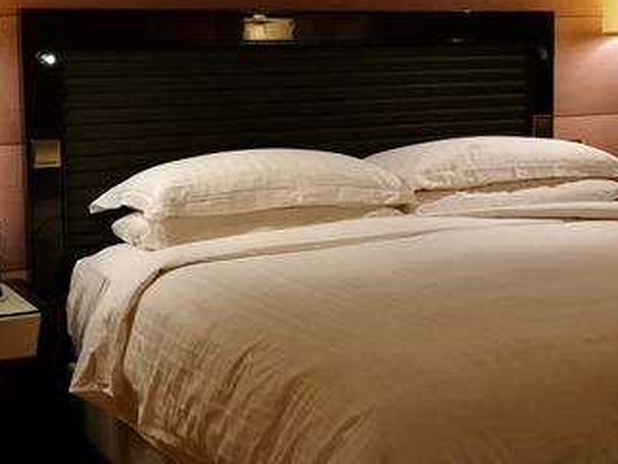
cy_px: 153
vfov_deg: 21.9
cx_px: 407
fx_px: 1197
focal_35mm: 67
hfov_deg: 28.8
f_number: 2.2
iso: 200
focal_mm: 4.5
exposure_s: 1/30
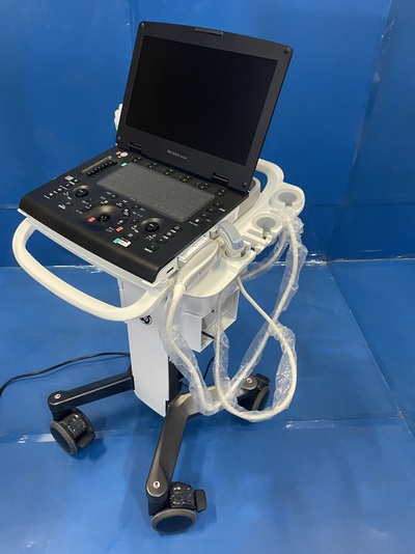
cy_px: 277
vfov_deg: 67.3
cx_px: 208
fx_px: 416
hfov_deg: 53.0
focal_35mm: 26
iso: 500
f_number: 1.6
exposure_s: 1/40
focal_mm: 4.2
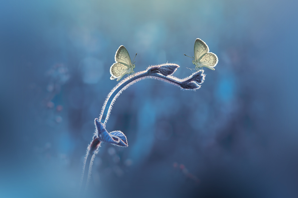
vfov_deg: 8.7
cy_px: 99
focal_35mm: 158
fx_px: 1302
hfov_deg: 13.1
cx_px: 149
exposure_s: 1/1600
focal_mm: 105
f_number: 3.2
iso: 200
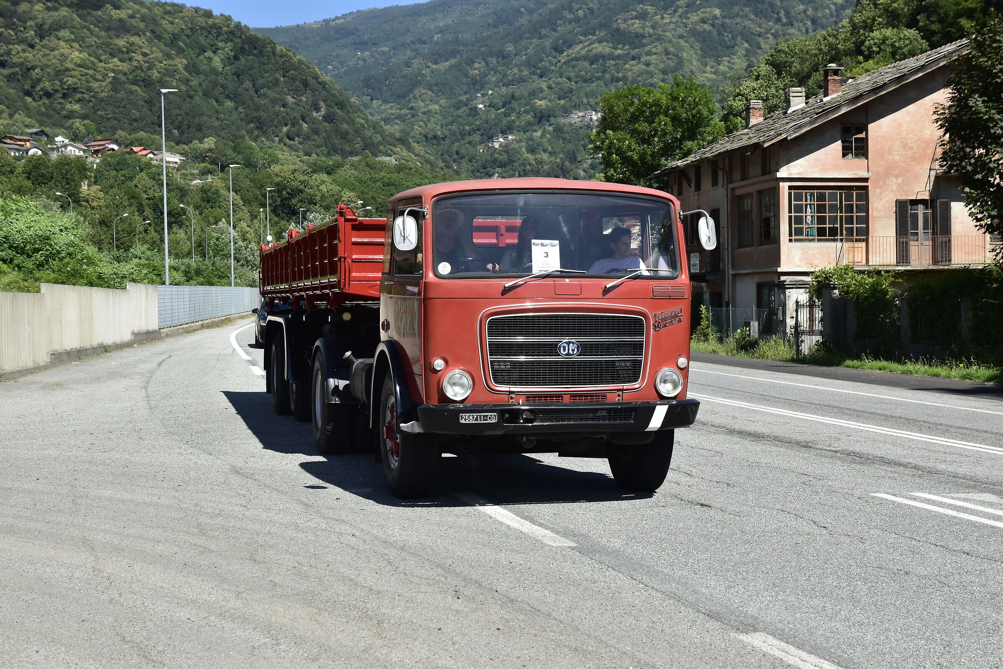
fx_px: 1463
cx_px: 502
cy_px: 334
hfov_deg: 37.9
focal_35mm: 52
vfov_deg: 25.8
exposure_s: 1/2000
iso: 640
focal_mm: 35
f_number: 8
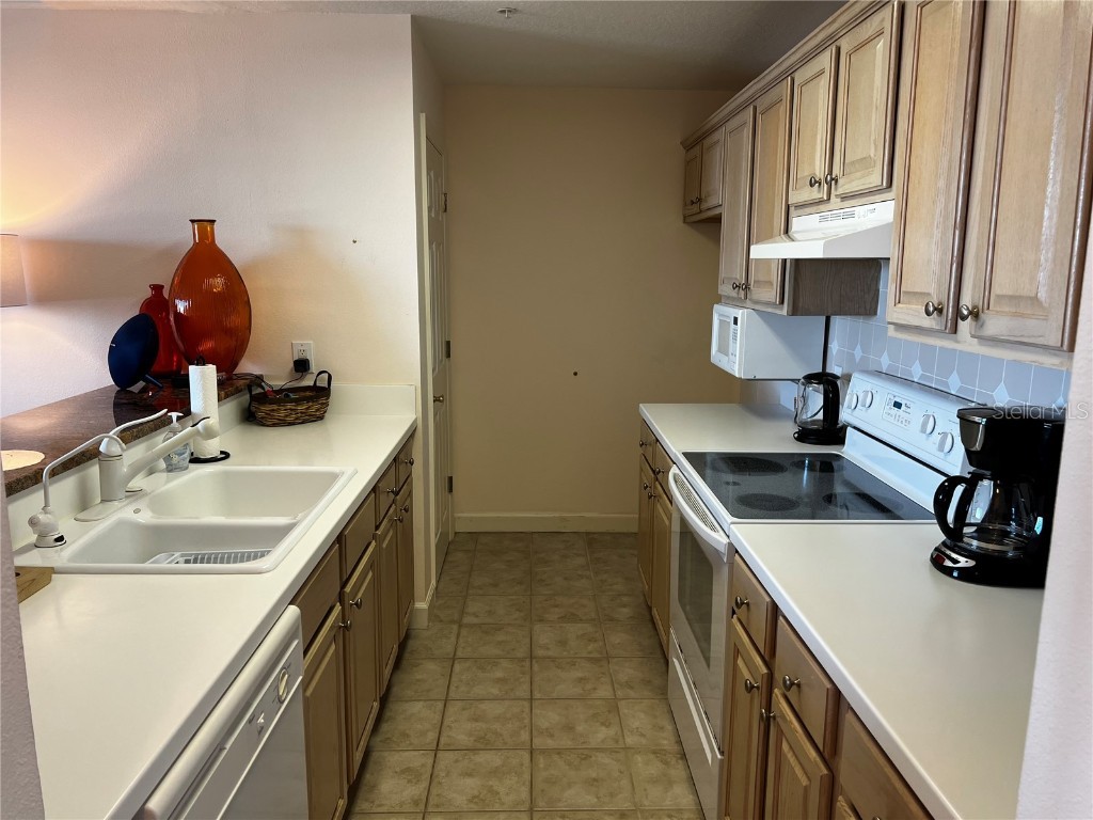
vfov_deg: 53.1
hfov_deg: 67.3
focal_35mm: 26
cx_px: 546
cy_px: 410
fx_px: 821
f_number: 1.5
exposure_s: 1/120
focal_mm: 5.7
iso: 100
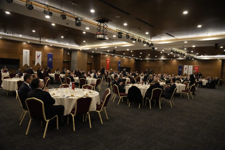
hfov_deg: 73.7
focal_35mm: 24
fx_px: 150
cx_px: 112
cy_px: 75
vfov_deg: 53.1
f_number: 4
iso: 12800
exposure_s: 1/200
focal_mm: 24
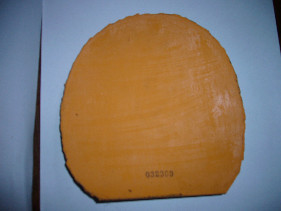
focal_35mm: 35
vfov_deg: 40.7
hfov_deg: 52.6
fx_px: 284
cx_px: 140
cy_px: 106
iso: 100
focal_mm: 5.8
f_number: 2.8
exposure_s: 1/60
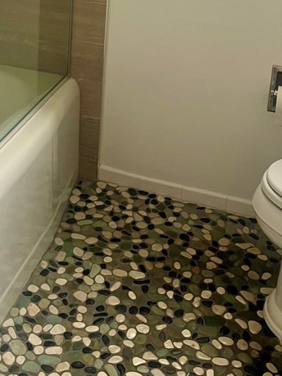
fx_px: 630
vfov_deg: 30.5
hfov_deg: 24.8
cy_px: -14
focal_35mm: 58
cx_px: 52
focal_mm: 5.1
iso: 80
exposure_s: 1/60
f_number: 1.6
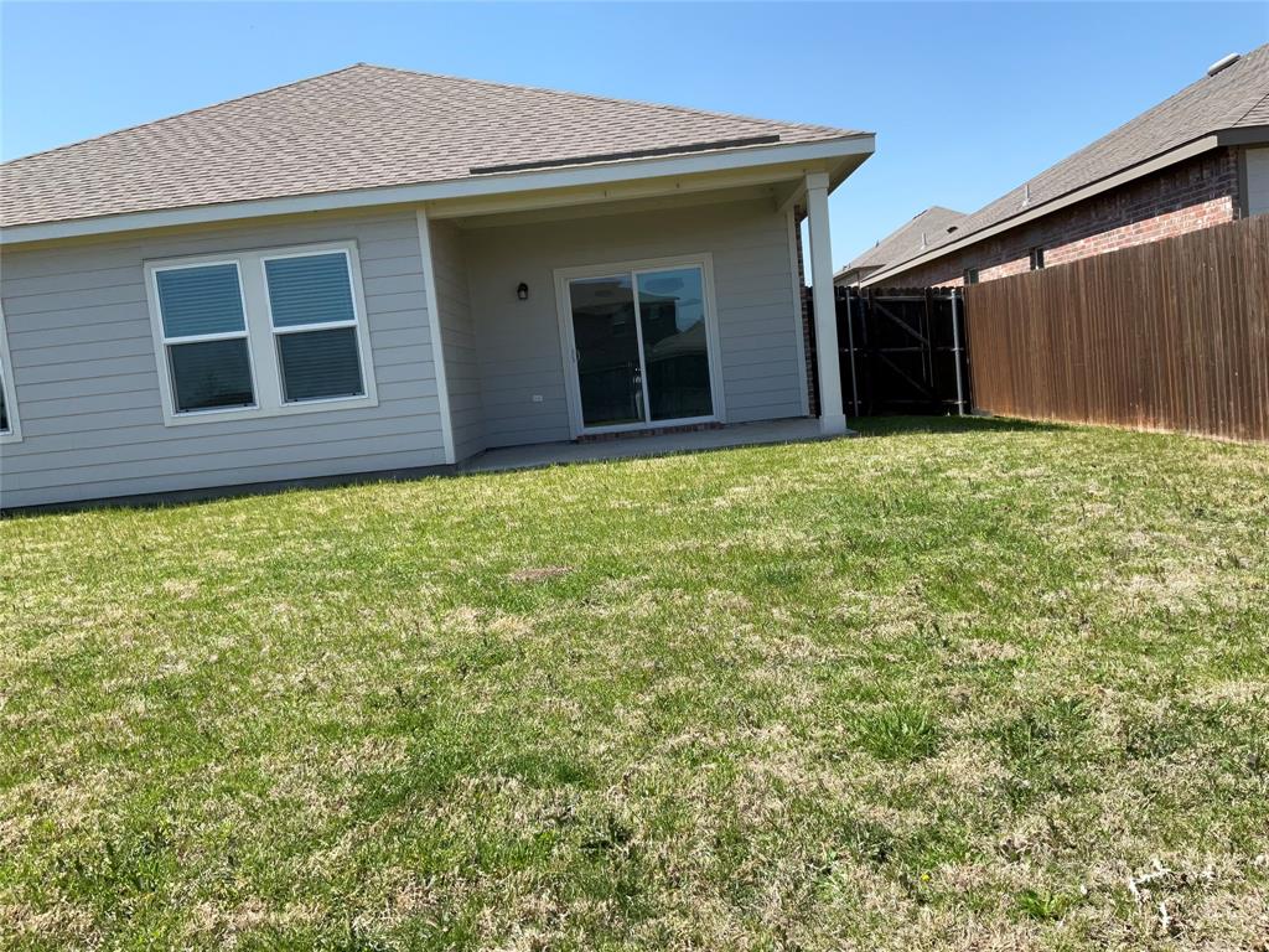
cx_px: 634
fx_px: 1063
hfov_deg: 61.7
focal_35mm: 29
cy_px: 476
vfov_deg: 48.2
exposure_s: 1/1984
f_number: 1.8
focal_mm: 3
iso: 16
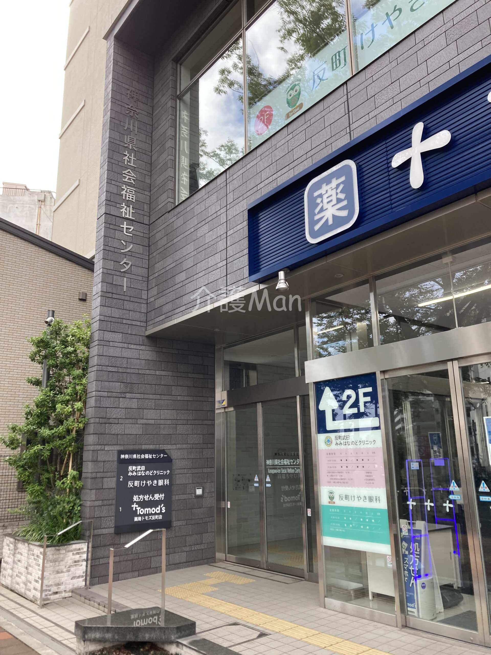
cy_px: 328
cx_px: 246
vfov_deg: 63.4
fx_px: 530
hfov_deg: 49.7
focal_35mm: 28
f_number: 1.8
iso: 20
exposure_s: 1/372
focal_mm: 3.99
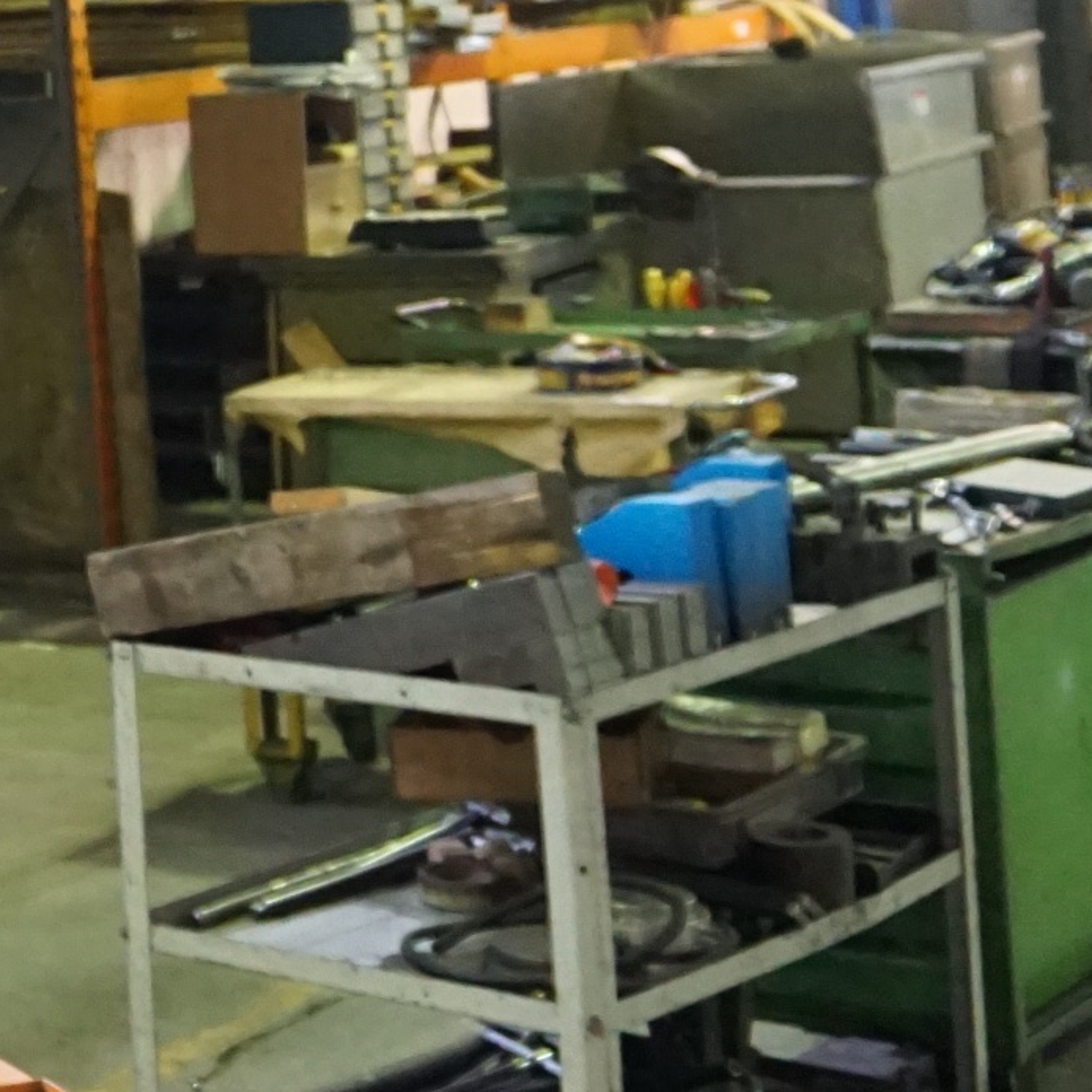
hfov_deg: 15.8
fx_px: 3426
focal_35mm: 96
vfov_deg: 17.3
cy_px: -192
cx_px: -802
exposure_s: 1/60
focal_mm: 16
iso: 3200
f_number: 3.5
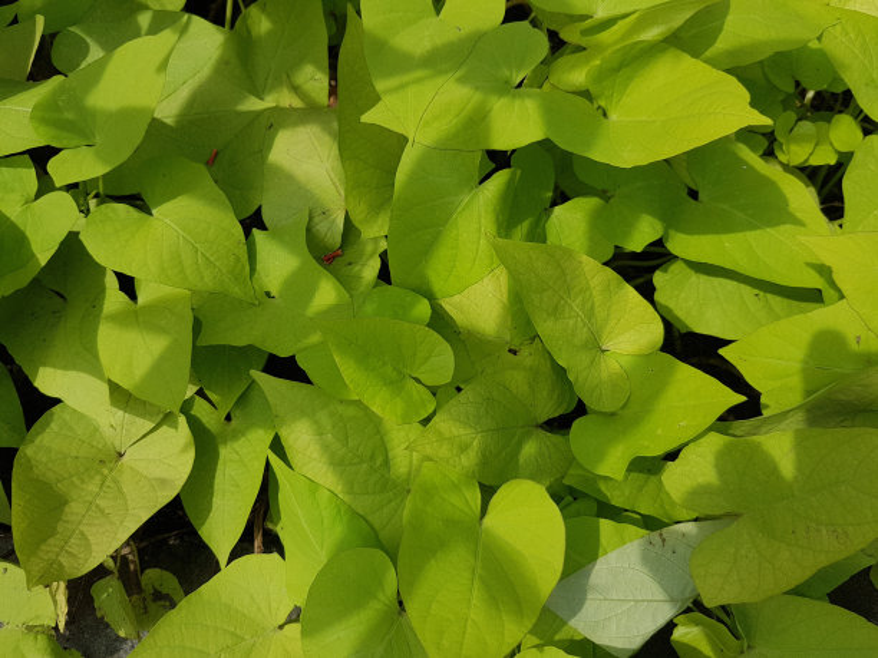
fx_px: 659
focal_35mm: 26
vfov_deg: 53.1
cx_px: 439
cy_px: 329
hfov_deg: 67.3
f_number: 1.7
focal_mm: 4.2
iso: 40
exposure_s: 1/1812
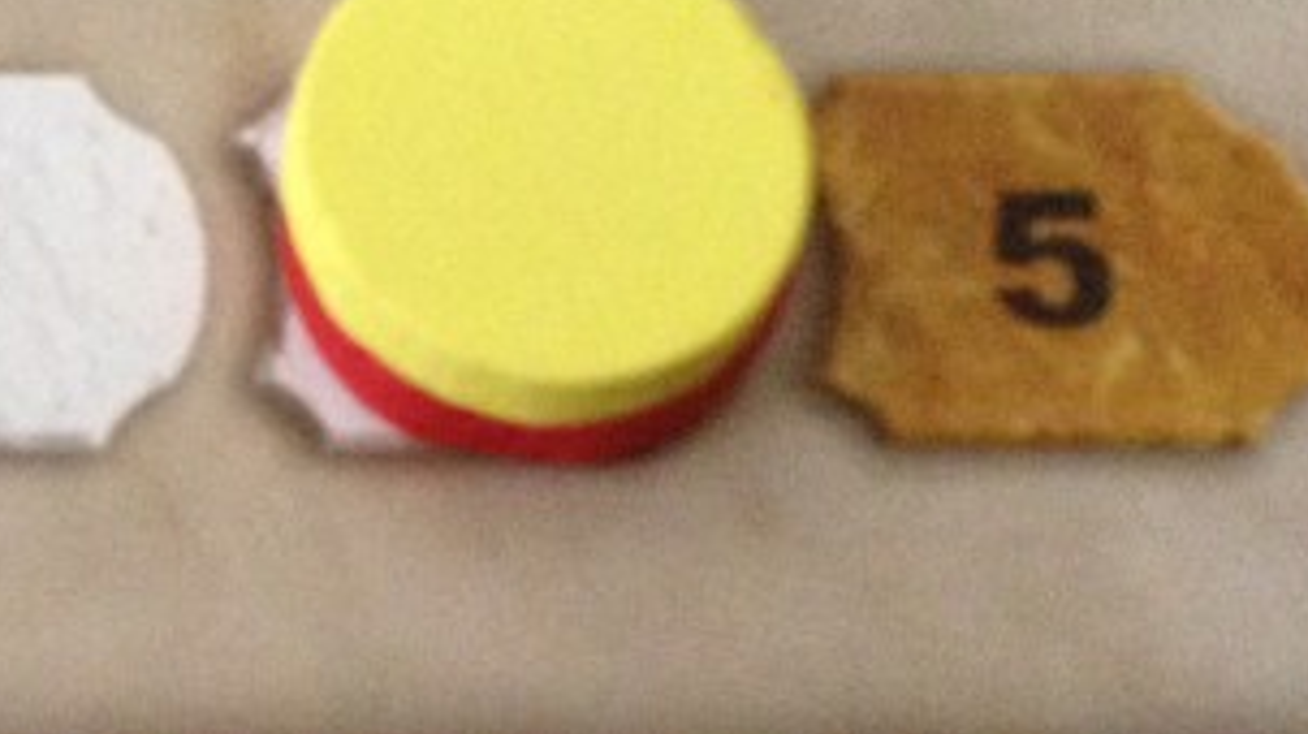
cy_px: 315
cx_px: -164
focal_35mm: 129
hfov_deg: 16.1
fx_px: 4471
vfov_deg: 9.4
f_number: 2.4
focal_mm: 4.28
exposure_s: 1/17
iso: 320
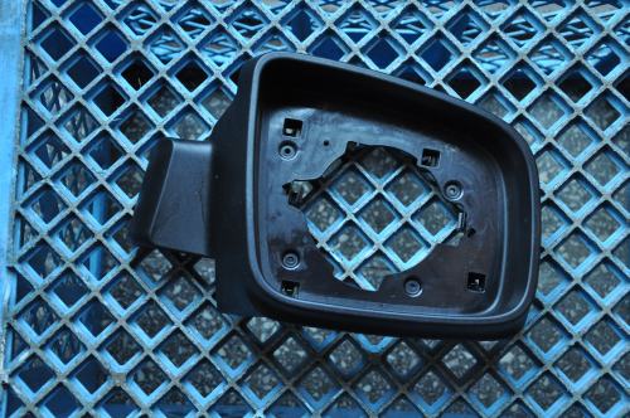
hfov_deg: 38.9
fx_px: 891
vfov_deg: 26.4
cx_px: 315
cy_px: 209
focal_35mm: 51
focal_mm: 34
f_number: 4.2
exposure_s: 1/30
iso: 1250
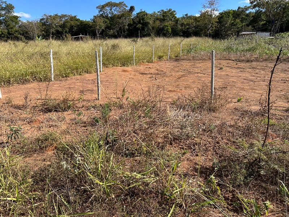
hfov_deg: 67.3
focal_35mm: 26
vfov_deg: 53.1
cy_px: 108
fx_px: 217
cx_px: 144
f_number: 1.5
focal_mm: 5.7
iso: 50
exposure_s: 1/1698
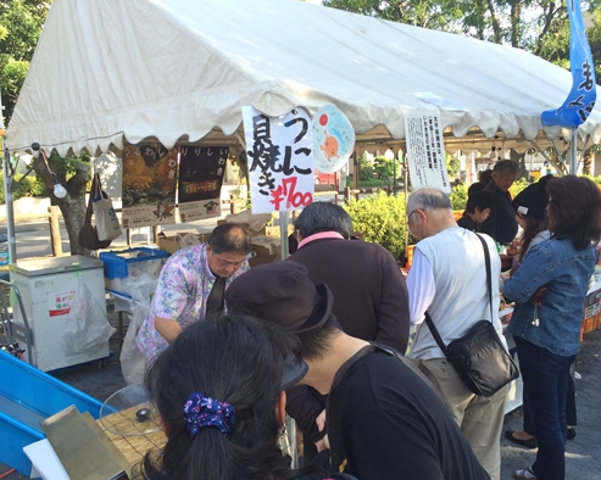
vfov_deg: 47.1
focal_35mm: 31
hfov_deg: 57.1
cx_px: 325
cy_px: 241
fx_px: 551
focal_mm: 4.15
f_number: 2.2
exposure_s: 1/250
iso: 32
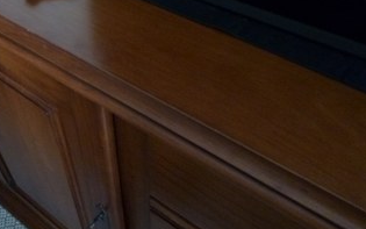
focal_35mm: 42
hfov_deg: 45.4
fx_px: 419
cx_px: 87
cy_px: 66
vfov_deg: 30.2
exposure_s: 1/4
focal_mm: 4.5
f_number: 2.8
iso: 400
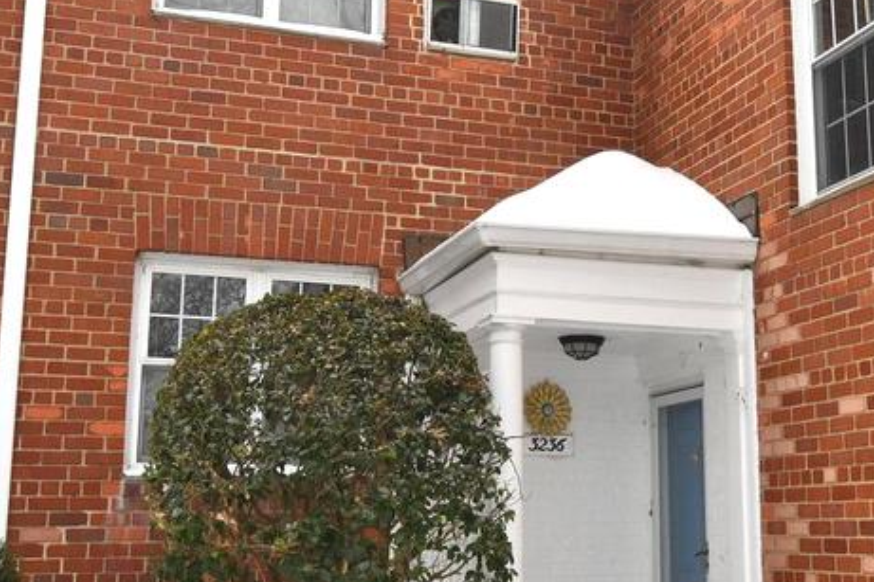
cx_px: 588
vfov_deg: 27.0
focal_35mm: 50
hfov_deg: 39.1
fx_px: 1213
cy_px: 279
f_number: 9
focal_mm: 16
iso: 200
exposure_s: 1/250
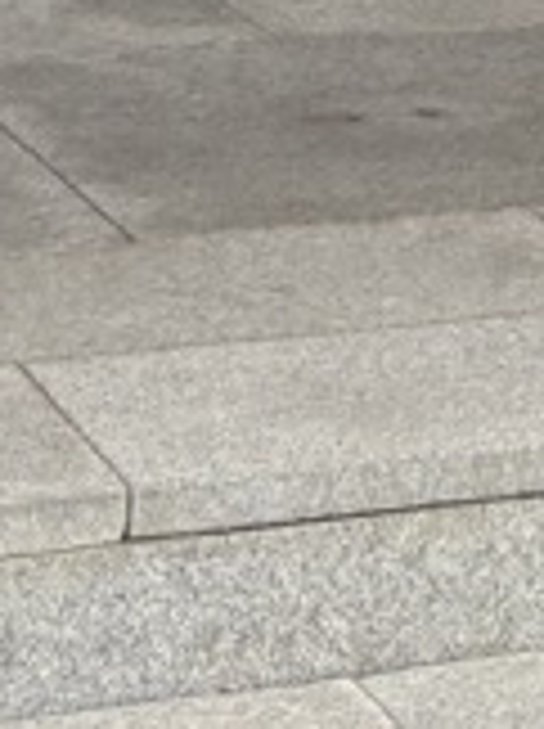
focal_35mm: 206
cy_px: -1854
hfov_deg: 6.9
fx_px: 4328
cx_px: 1137
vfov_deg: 7.6
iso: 50
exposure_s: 1/830
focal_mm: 5.96
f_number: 1.6
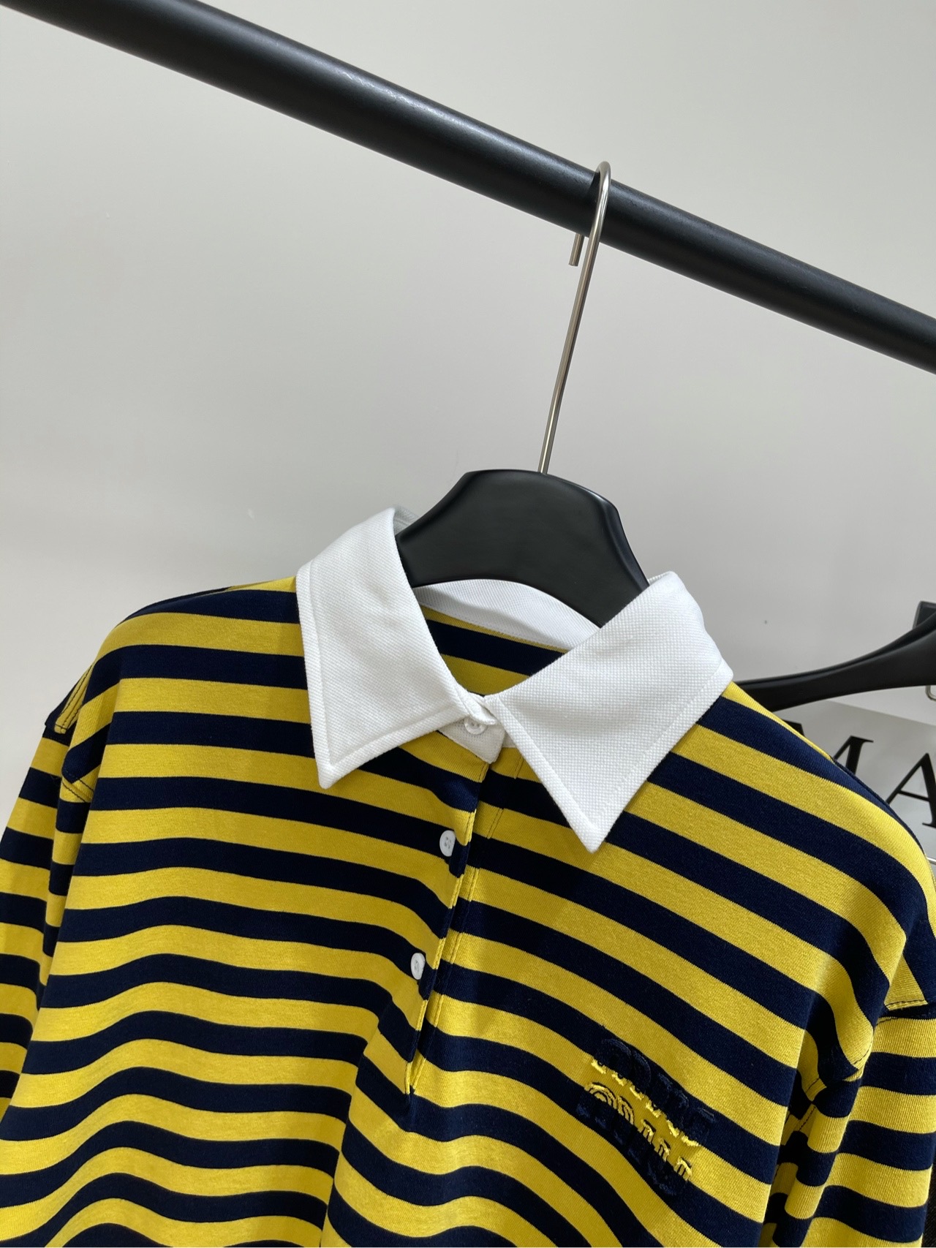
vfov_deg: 67.3
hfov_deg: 53.1
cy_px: 624
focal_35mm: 26
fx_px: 937
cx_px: 468
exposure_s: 1/121
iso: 32
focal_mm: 5.1
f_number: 1.6
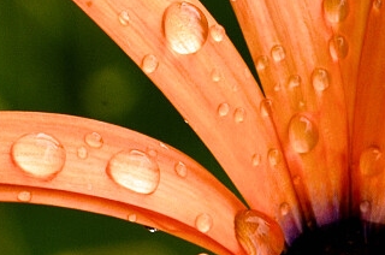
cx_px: 177
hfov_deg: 2.8
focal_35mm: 749
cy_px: 209
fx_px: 7994
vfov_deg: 1.8
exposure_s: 1/10
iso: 400
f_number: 22
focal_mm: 125
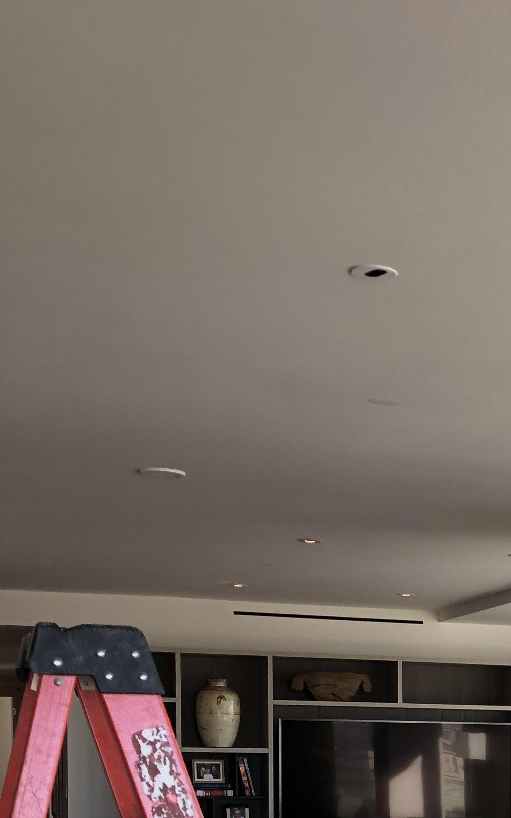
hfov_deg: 18.6
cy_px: 852
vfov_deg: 29.1
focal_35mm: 65
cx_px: 662
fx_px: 1448
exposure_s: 1/120
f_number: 1.8
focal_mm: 4
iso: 40
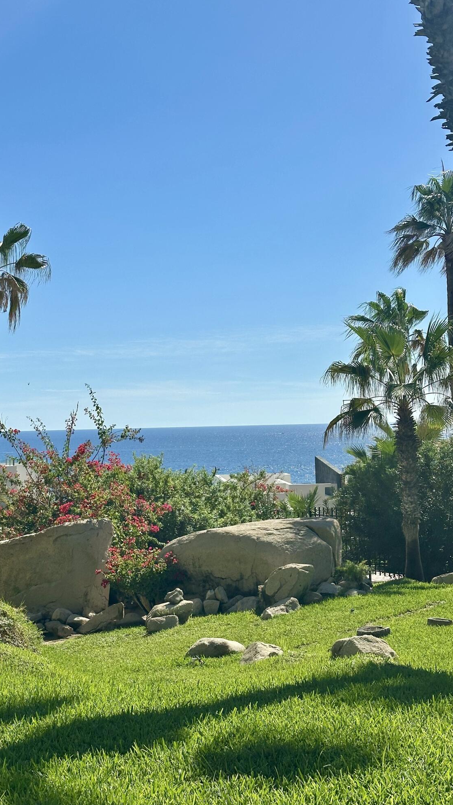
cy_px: 406
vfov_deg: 39.2
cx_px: 171
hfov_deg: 22.6
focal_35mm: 53
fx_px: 1132
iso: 64
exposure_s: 1/8197
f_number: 1.78
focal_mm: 6.86
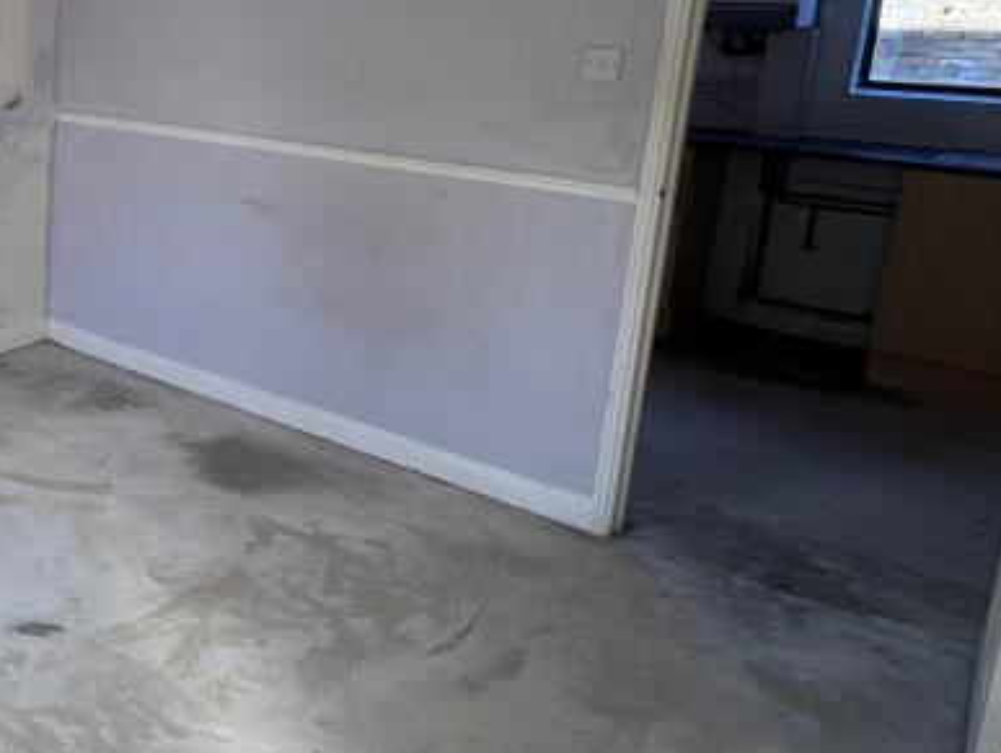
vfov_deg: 37.7
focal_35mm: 37
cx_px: -132
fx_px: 1071
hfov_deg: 39.6
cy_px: 184
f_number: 2.2
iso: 40
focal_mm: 2.22
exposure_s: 1/99
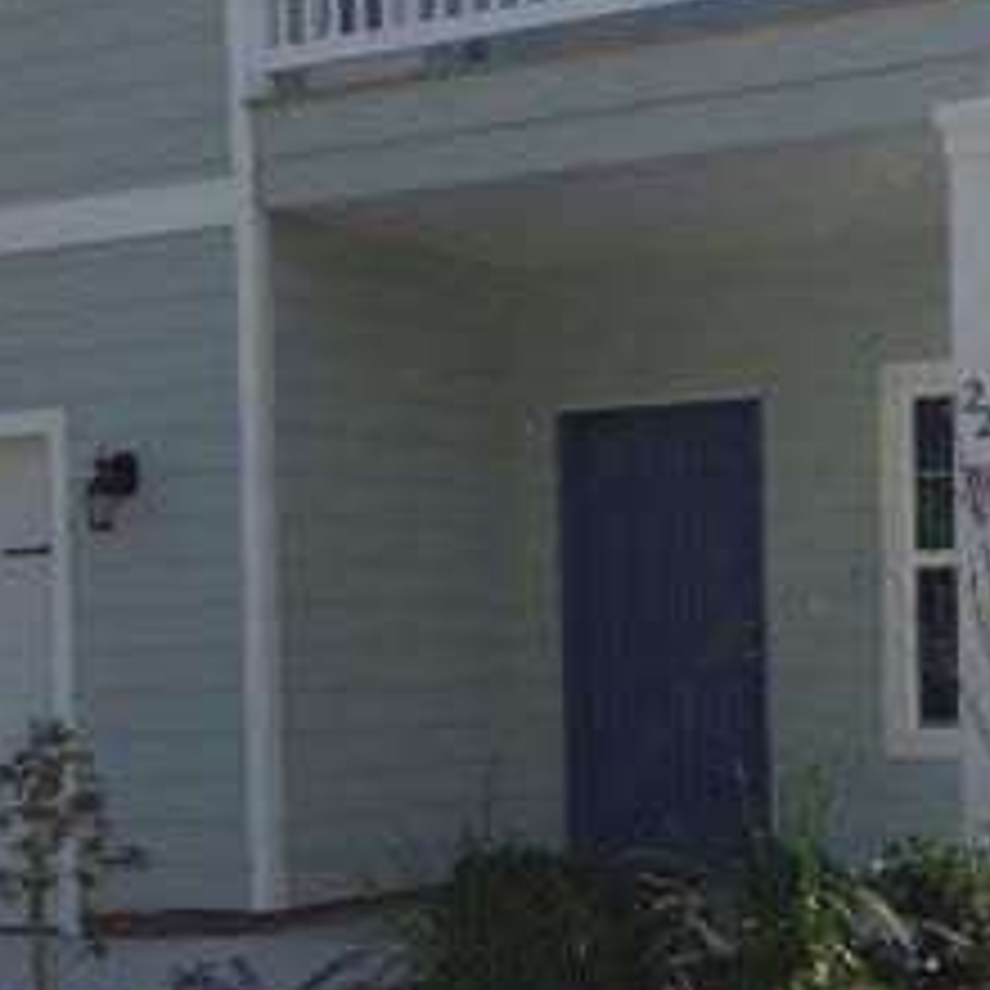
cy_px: 693
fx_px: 2750
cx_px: 418
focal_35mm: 85
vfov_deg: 20.3
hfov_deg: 20.4
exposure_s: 1/1130
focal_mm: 4.12
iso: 50
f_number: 2.4
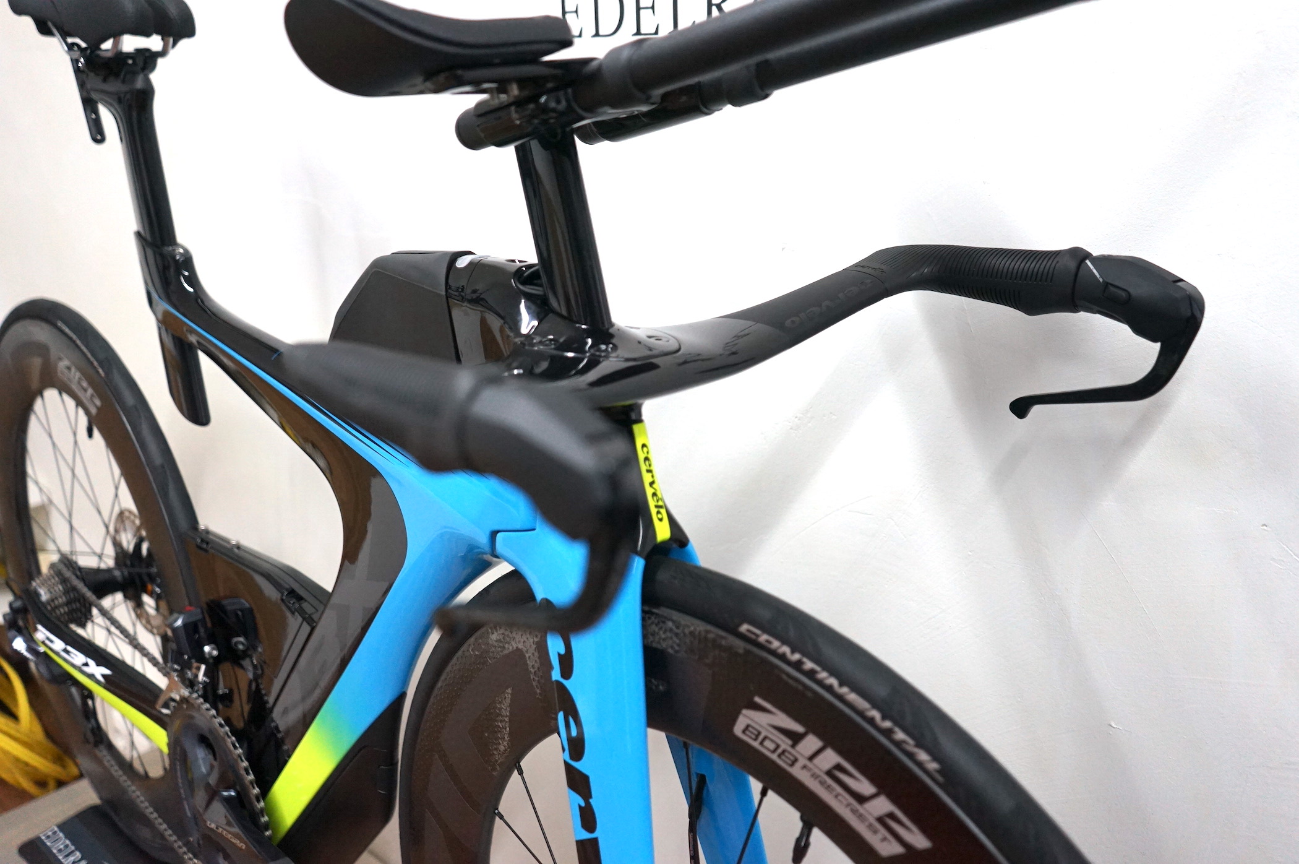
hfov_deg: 60.3
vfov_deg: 42.2
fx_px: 1118
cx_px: 650
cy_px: 432
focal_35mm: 31
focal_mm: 31
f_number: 4
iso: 2000
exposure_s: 1/160
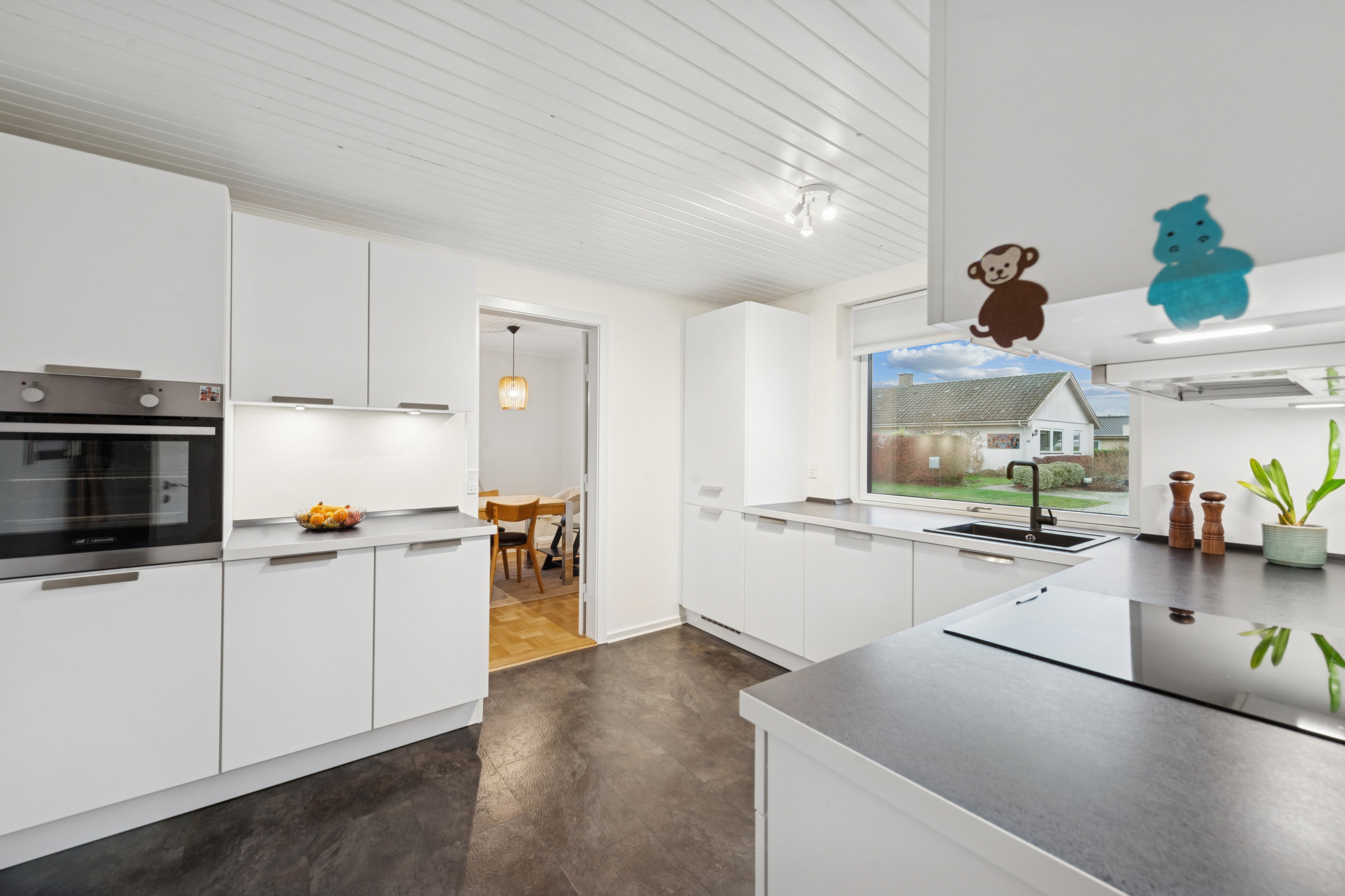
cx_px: 672
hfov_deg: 104.3
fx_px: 523
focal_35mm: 14
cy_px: 448
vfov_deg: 81.2
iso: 200
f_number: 10
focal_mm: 14
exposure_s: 1/3
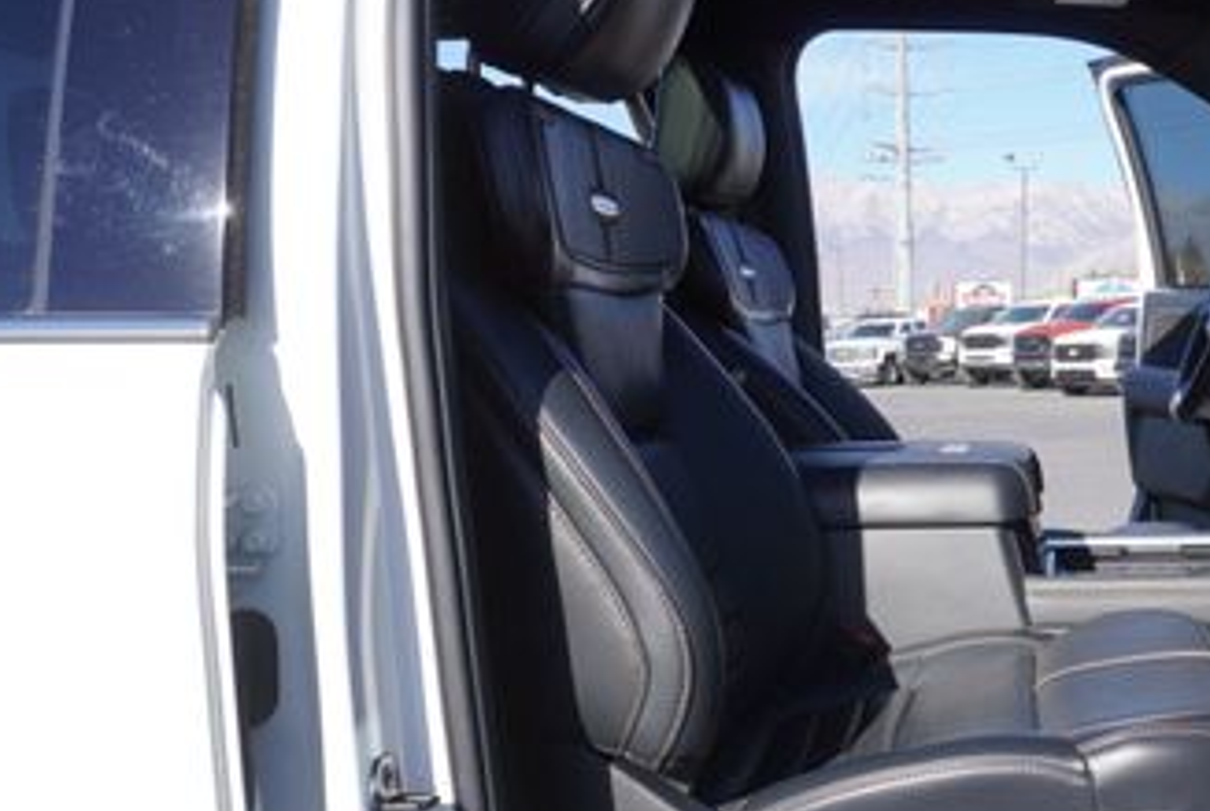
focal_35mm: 47
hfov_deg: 40.3
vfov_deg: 28.6
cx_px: 955
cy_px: 530
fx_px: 1582
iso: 100
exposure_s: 1/200
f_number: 7.1
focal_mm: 16
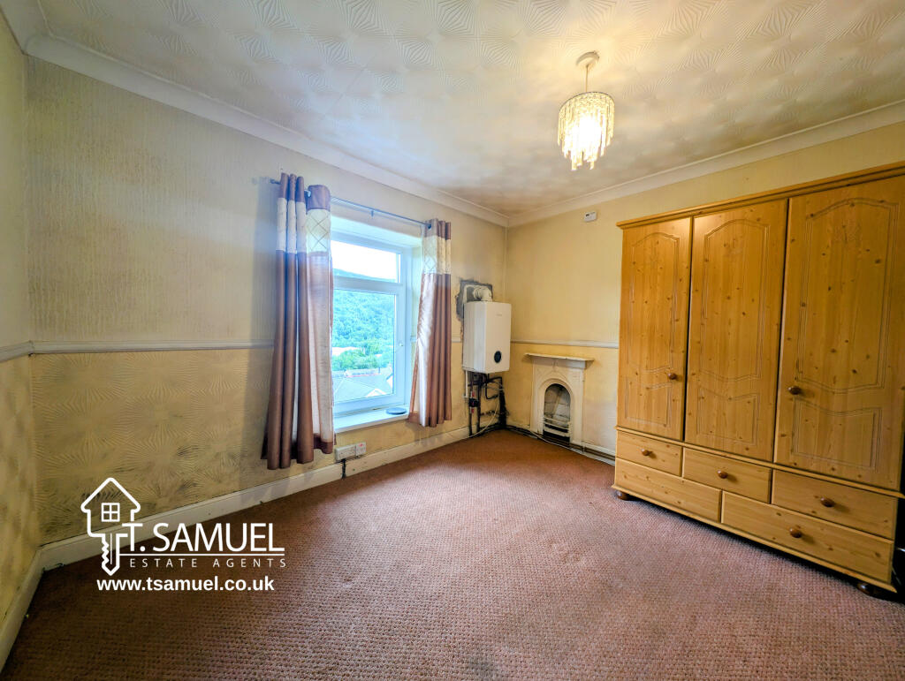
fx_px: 314
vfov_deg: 94.6
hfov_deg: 110.5
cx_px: 452
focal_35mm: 12
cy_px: 340
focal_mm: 2.23
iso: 48
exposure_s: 1/40.5
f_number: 1.95
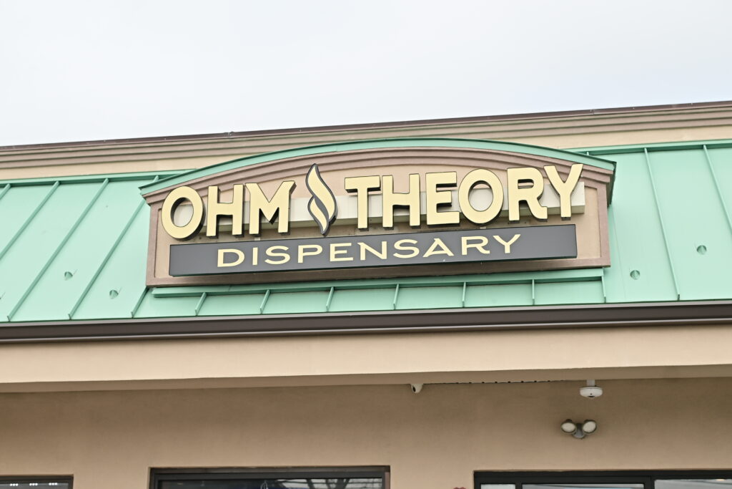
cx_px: 366
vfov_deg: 26.0
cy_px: 244
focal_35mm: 52
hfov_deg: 38.2
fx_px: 1057
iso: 100
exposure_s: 1/500
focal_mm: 35
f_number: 4
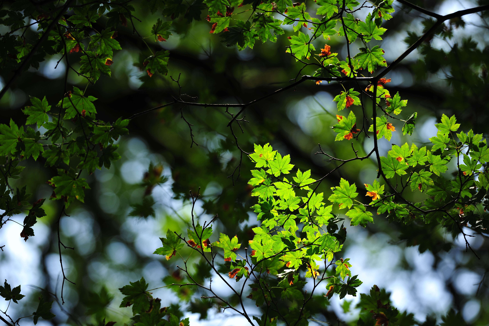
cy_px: 163
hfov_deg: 10.3
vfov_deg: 6.9
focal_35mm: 200
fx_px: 2716
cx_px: 244
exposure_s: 1/200
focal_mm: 200
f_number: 3.5
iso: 100
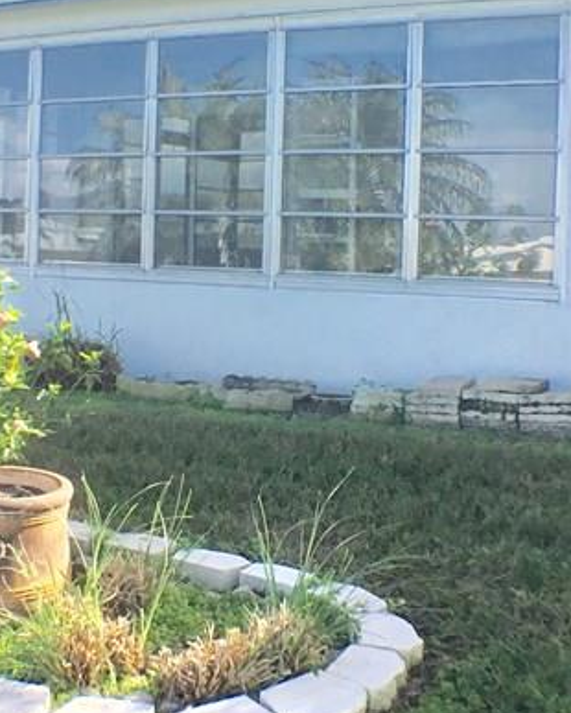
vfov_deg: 23.8
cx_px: 160
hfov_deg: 19.1
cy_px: 311
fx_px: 1689
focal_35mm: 80
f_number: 2.4
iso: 25
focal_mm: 3.3
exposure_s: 1/550
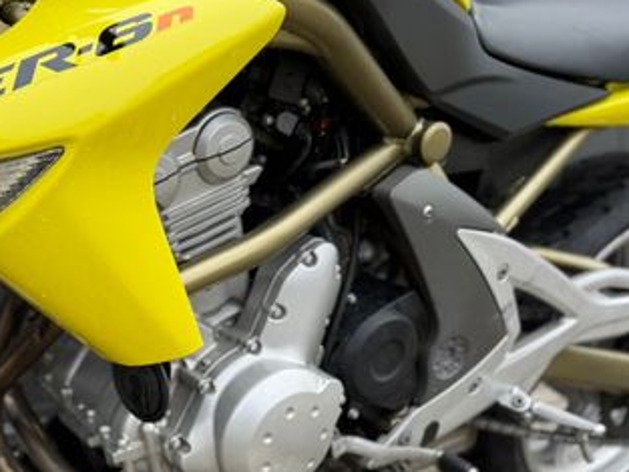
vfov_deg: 29.6
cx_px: 10
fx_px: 891
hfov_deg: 35.4
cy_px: 297
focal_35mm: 49
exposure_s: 1/130
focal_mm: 6.76
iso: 50
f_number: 1.78
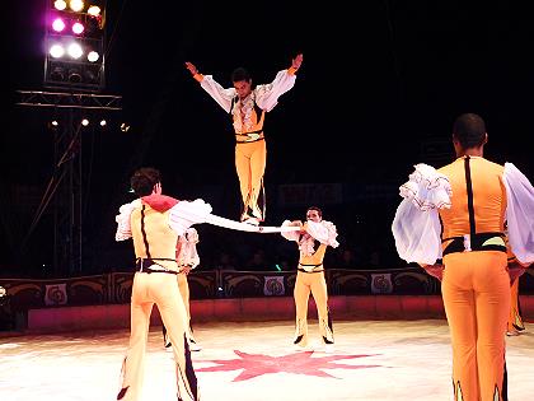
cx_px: 267
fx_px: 740
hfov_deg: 39.7
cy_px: 200
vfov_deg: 30.3
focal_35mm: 48
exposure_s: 1/30
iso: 250
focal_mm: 7.9
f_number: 3.8
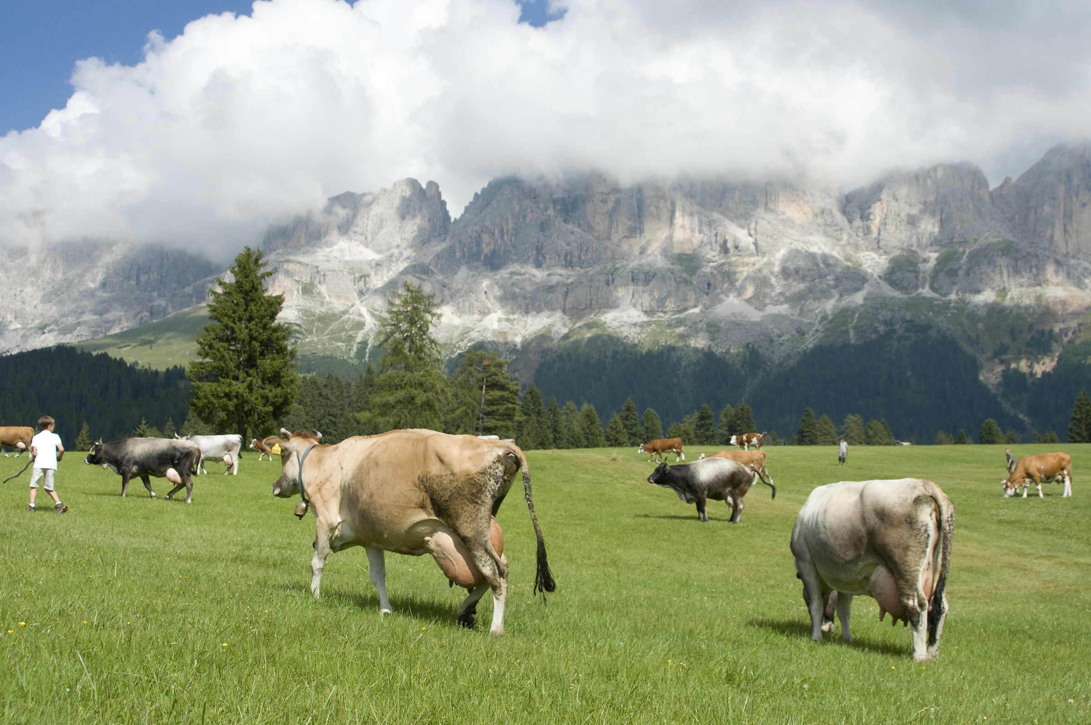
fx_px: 1271
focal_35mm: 42
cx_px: 546
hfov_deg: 46.4
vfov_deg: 31.8
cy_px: 362
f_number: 10
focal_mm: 28
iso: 400
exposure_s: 1/1250
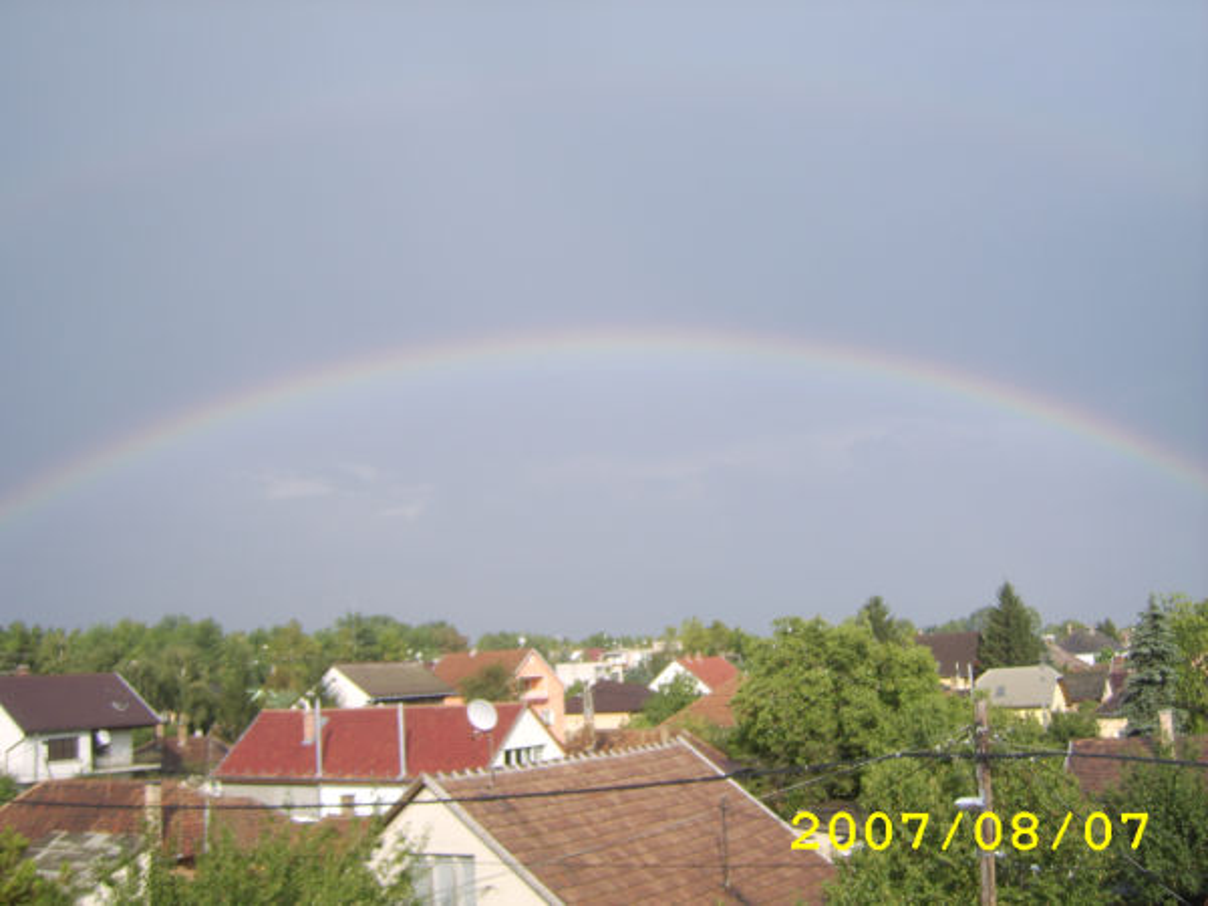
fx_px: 1082
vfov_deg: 45.4
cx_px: 604
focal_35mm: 31
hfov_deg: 58.4
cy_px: 453
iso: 71
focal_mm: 8.13
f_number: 2.7
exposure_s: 1/1413
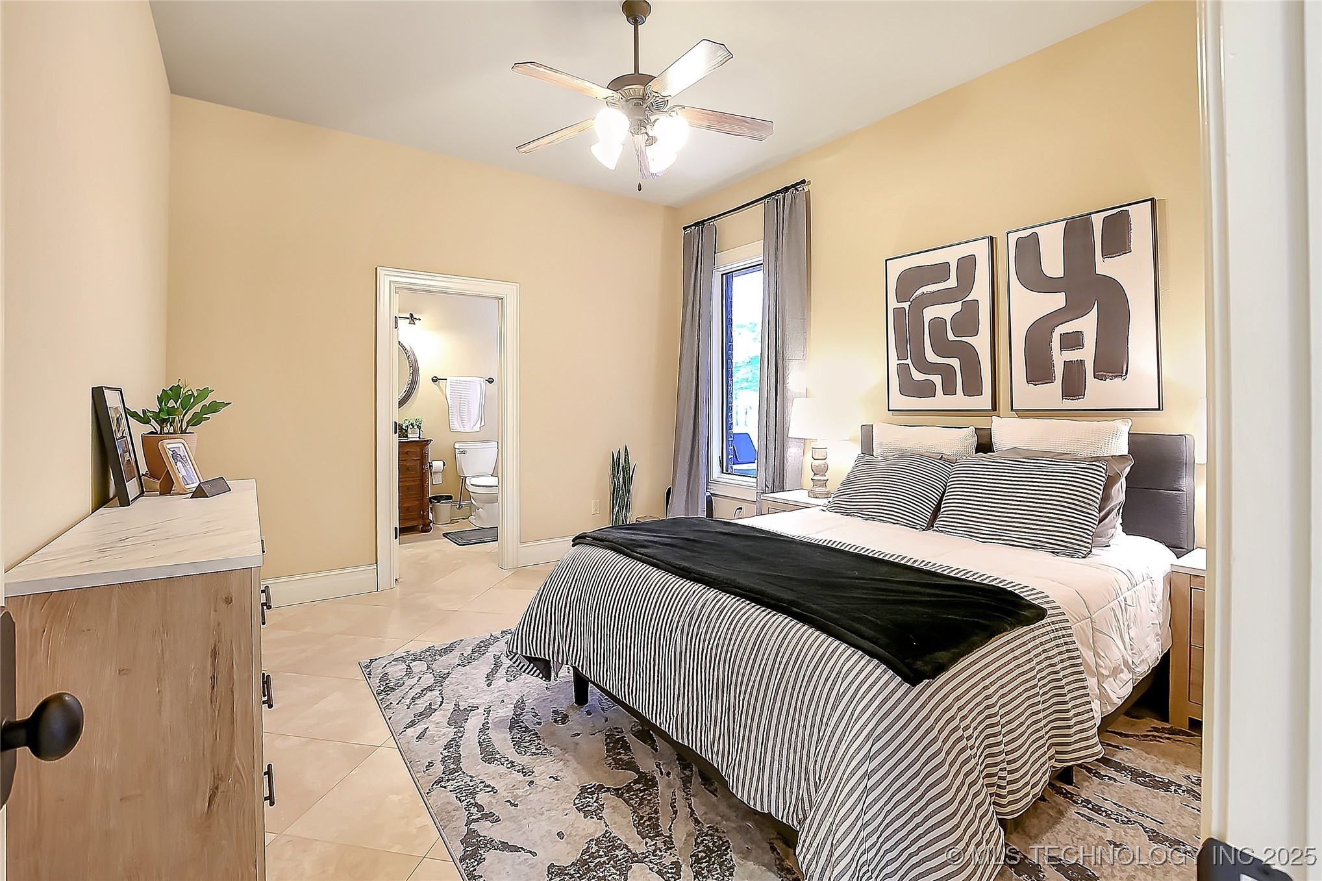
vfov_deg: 77.3
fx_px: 551
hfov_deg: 100.4
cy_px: 440
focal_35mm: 15
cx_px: 661
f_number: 7.1
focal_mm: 10
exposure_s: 1/2
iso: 250
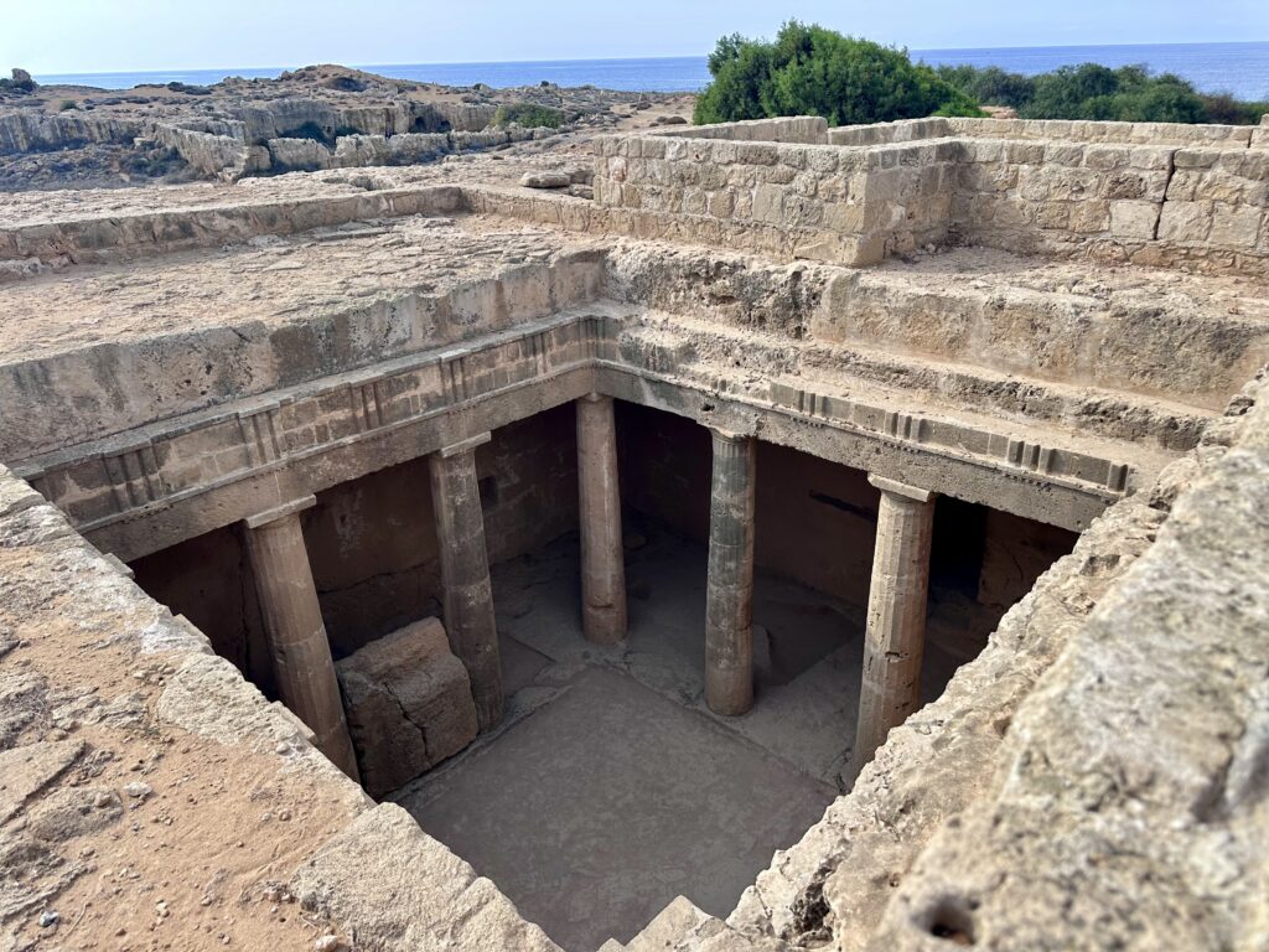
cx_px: 634
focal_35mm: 24
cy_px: 476
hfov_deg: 71.6
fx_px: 880
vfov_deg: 56.8
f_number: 1.78
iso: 80
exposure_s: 1/1880
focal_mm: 6.86
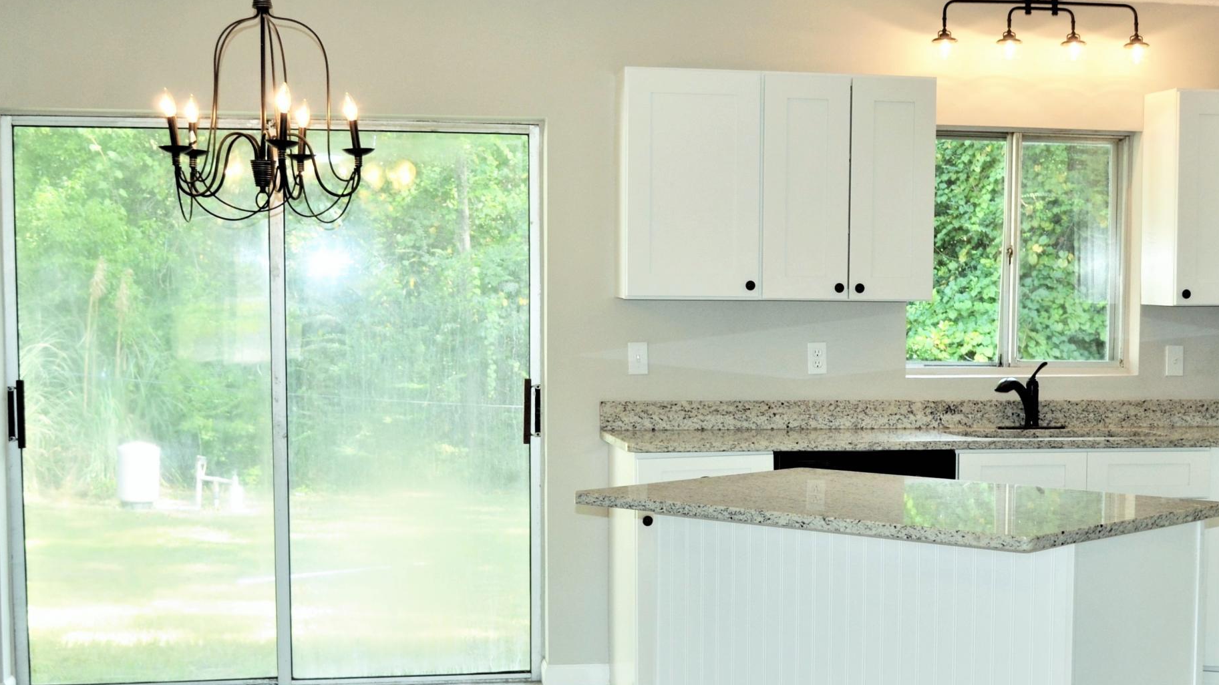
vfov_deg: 19.3
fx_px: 2004
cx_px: 796
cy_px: 471
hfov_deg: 33.6
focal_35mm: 62
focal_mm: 24
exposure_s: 1/125
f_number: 4
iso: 280
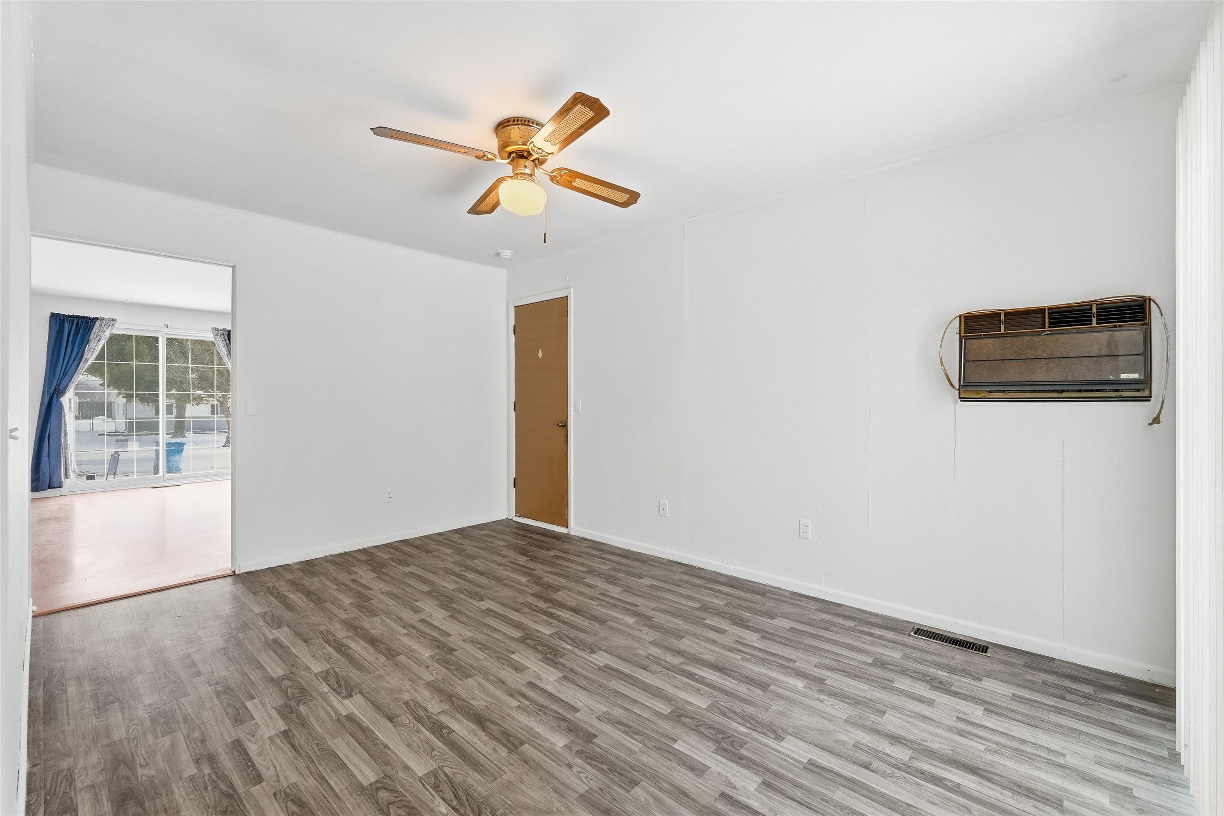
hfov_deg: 100.4
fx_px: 510
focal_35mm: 15
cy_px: 408
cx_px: 612
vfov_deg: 77.3
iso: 800
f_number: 4
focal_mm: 10
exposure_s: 1/2500
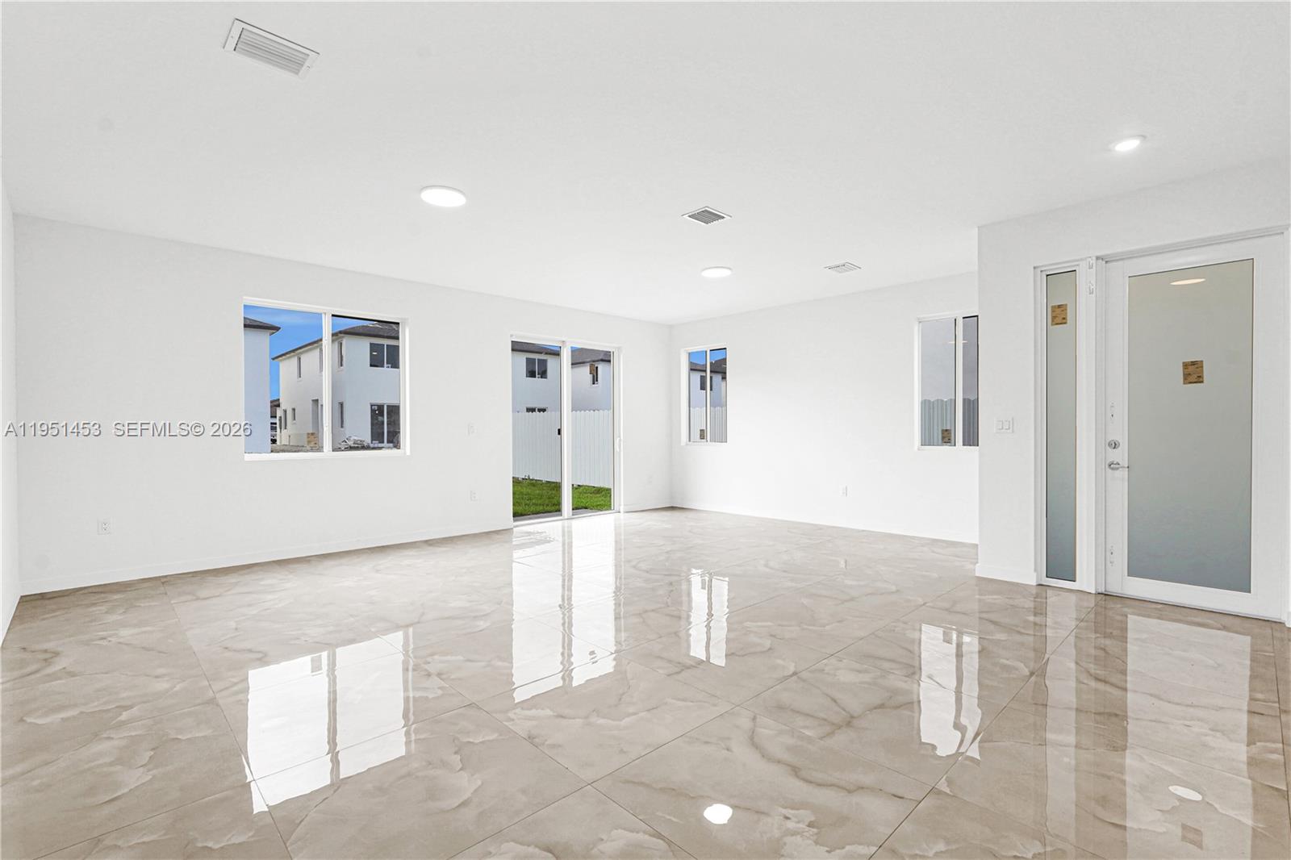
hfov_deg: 96.7
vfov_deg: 73.7
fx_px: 574
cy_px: 430
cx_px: 646
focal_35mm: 16
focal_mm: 16
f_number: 8
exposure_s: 1/30
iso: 640
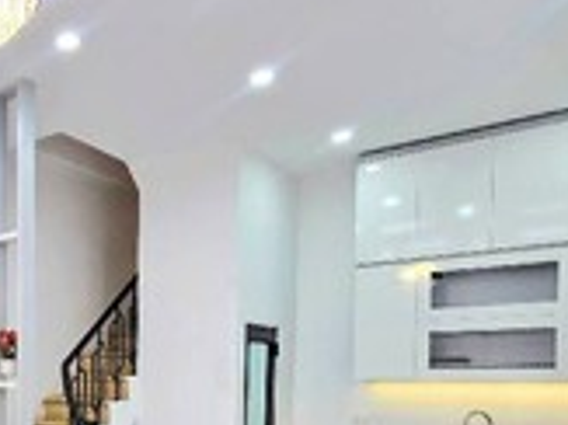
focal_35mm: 32
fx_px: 525
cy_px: 397
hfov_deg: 47.1
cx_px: -3
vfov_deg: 40.2
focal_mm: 2.2
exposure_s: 1/120
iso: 100
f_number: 2.2
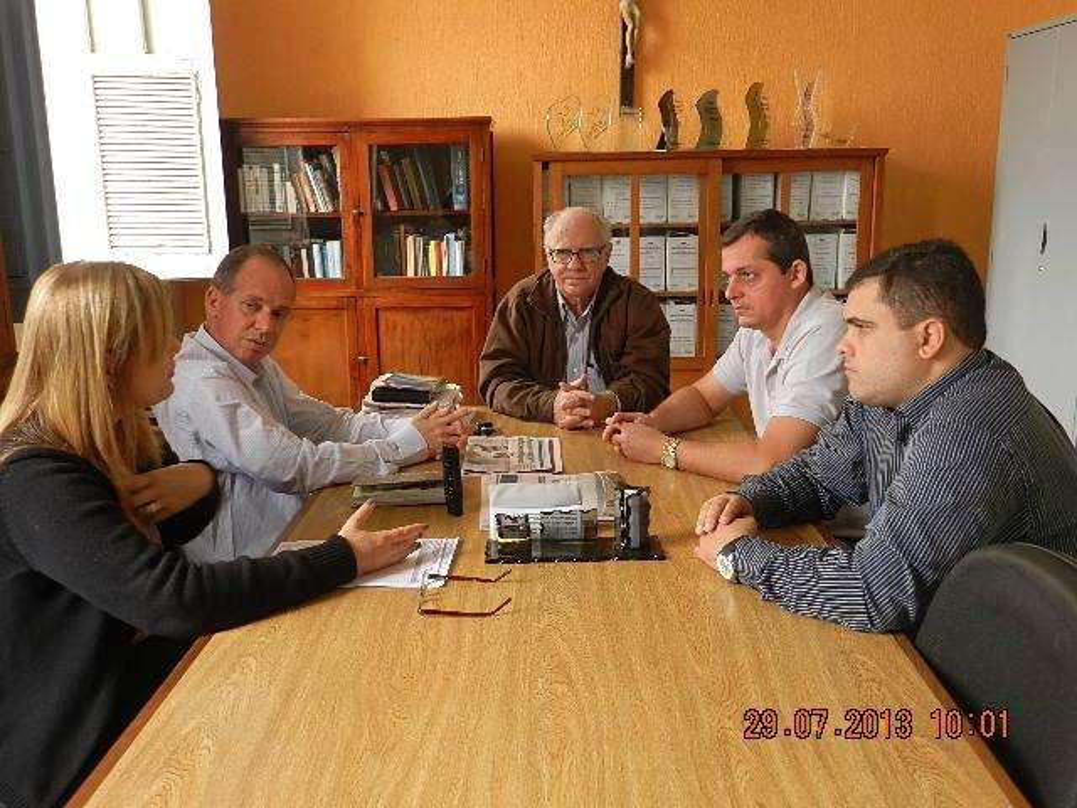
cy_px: 404
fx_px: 996
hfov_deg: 56.8
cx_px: 538
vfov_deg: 44.2
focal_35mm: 32
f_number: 3.7
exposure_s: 1/30
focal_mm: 5.6
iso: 220
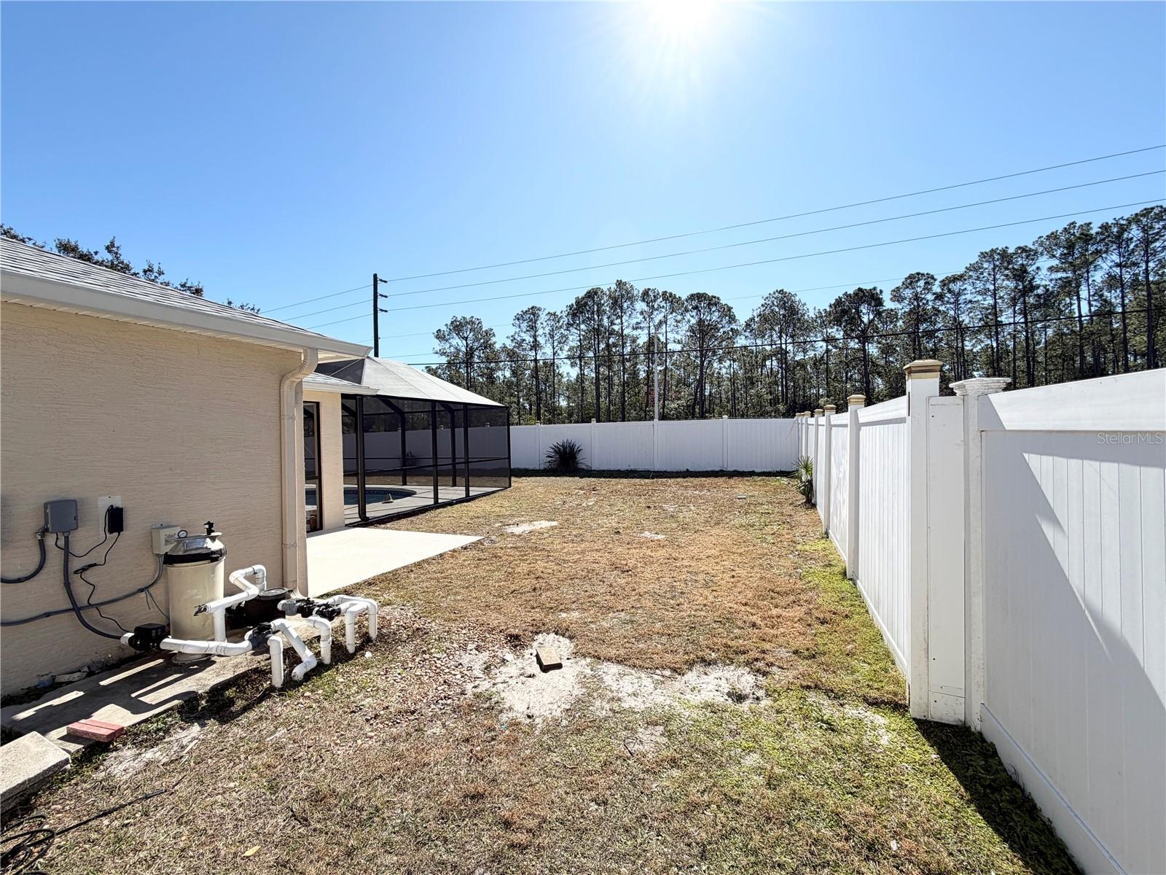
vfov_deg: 85.7
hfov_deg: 102.1
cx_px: 583
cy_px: 438
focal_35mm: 14
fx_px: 472
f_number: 2.2
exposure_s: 1/942
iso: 20
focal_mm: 2.22
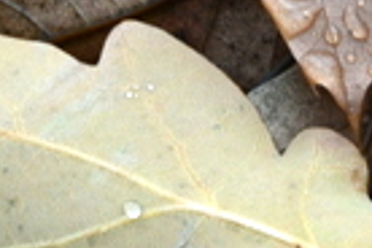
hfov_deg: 1.6
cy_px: -412
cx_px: 356
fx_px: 13505
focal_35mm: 1307
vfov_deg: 1.1
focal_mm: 150
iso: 400
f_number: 9
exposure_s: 1/100
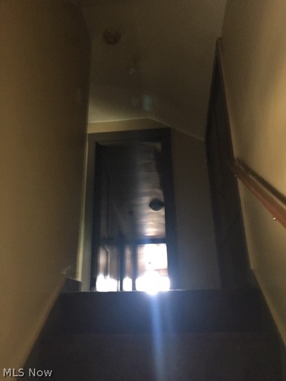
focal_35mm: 29
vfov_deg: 61.7
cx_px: 143
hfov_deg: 48.2
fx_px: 319
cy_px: 190
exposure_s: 1/4
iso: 100
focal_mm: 4.15
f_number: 2.2
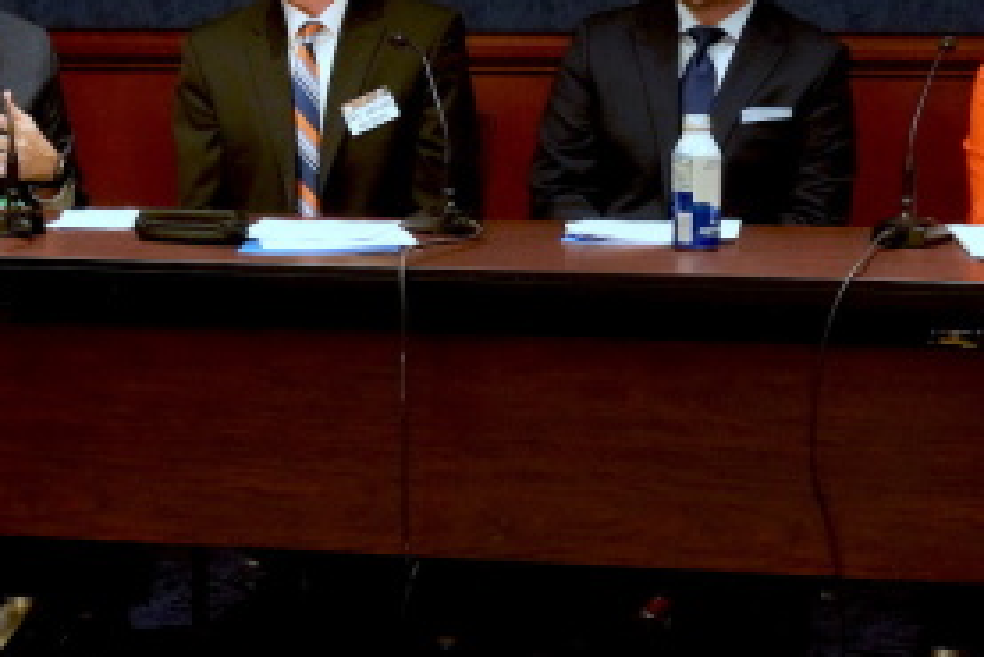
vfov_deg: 17.5
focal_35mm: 78
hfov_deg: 26.0
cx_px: 480
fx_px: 2133
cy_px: 217
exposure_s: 1/125
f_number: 5
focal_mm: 32
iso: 6400
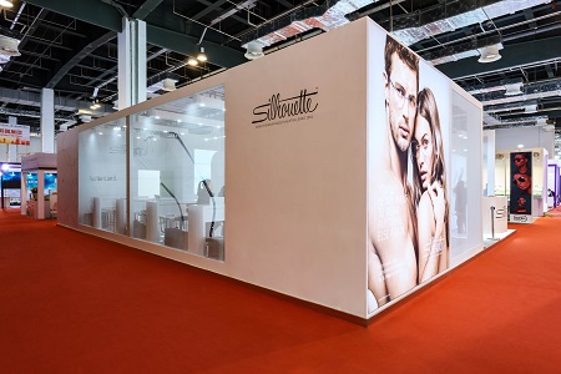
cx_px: 280
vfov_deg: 57.2
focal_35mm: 22
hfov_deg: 78.6
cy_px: 187
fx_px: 343
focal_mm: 22
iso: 31
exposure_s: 1
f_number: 11
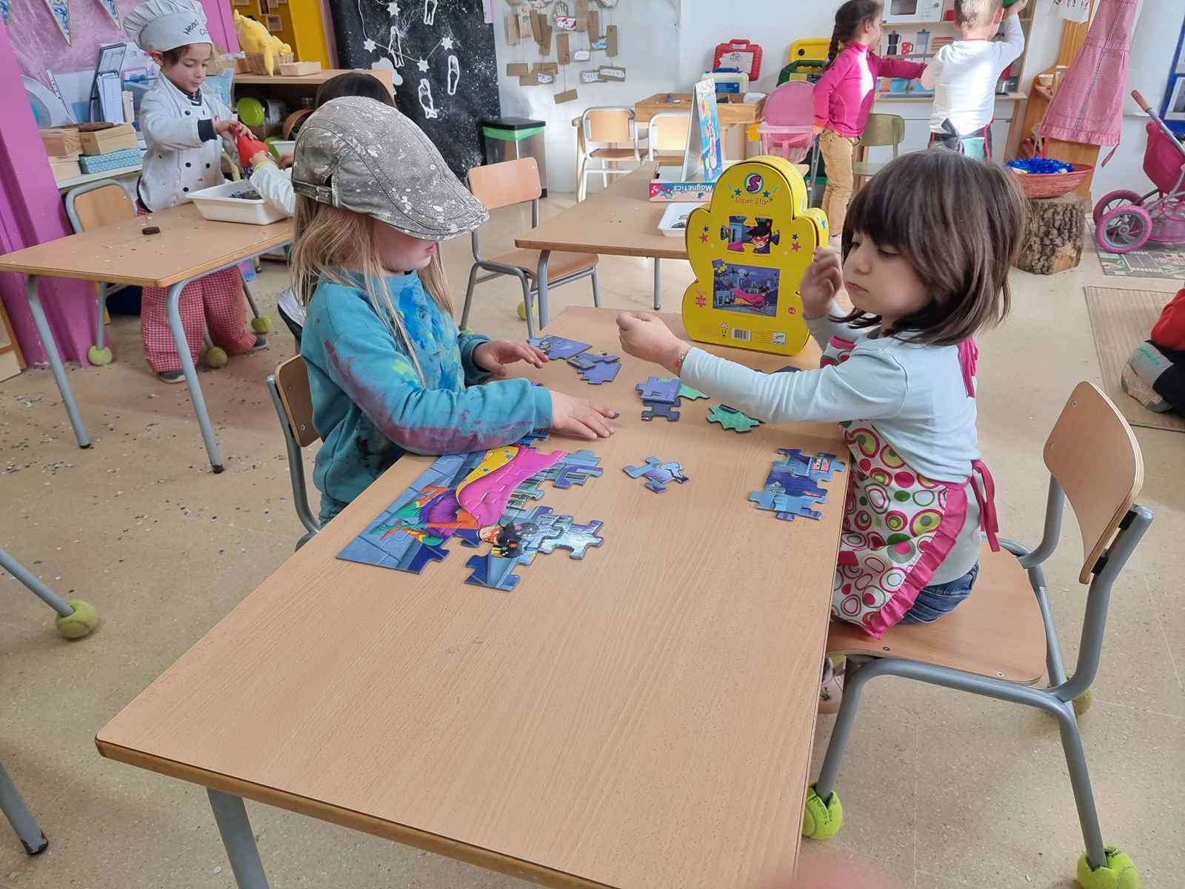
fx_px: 822
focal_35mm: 24
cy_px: 444
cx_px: 592
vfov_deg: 56.8
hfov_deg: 71.6
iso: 125
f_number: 1.8
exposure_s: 1/100
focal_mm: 6.7
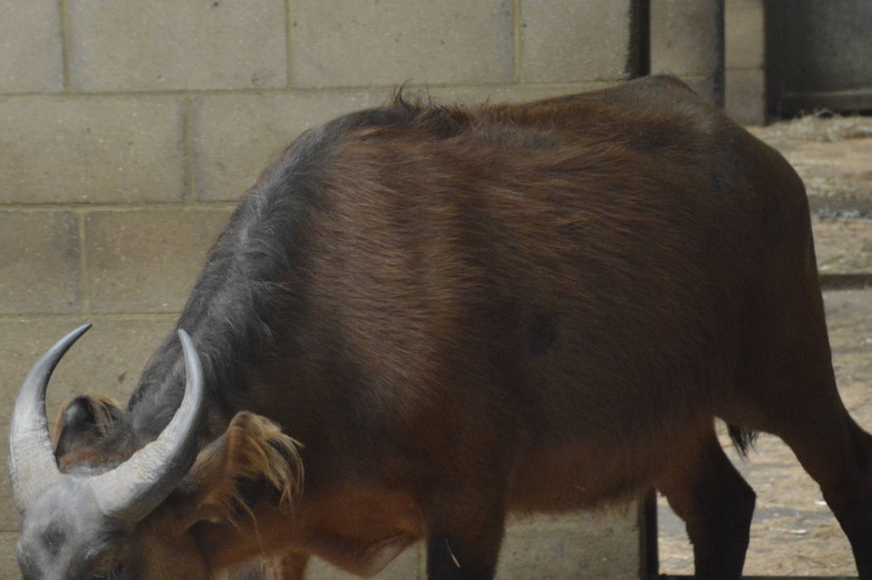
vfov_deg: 5.5
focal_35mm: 248
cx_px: 291
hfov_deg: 8.3
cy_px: 435
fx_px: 6001
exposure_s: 1/60
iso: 3200
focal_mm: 110
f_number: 5.6
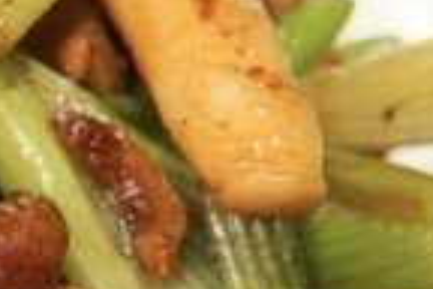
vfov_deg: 4.4
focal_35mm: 312
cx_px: -403
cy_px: 467
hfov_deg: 6.4
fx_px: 3752
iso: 250
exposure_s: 1/60
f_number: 4
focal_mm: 30
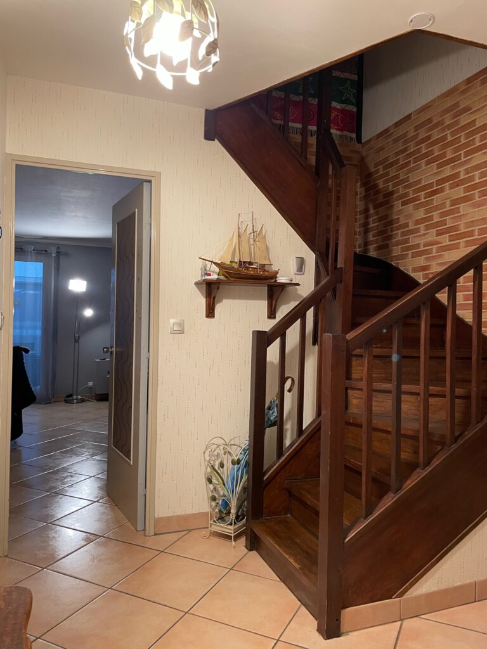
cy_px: 324
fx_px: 488
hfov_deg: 53.1
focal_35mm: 26
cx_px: 244
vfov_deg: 67.3
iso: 250
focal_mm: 4.2
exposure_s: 1/50
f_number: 1.6
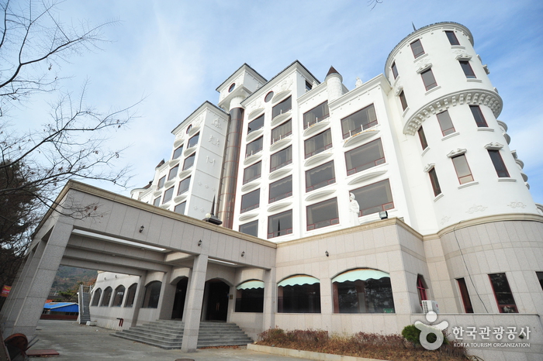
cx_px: 272
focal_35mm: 17
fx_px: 256
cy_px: 180
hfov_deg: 93.3
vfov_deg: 70.4
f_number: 6.3
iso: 1600
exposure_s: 1/3200
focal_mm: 17
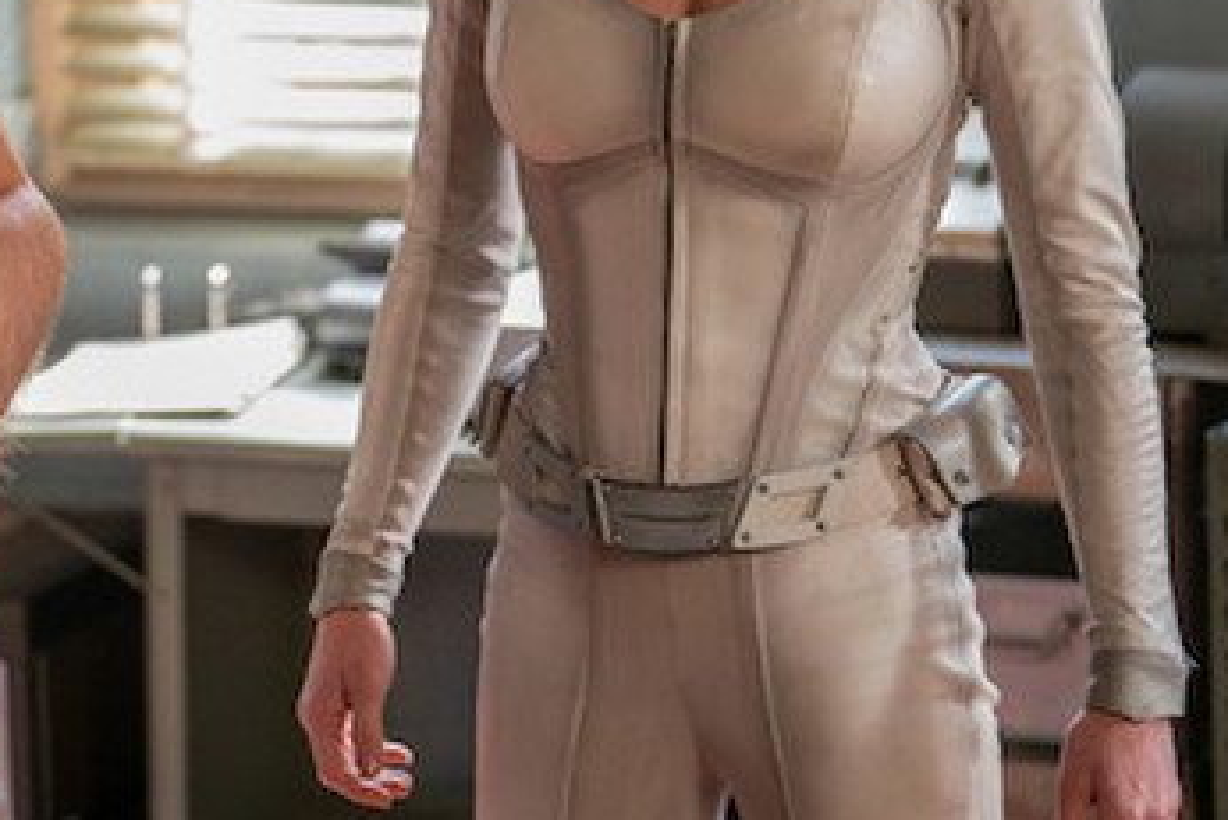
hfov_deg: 10.5
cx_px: 256
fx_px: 6688
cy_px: 75
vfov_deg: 7.0
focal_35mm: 196
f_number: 2.8
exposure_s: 1/200
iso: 2500
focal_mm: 87
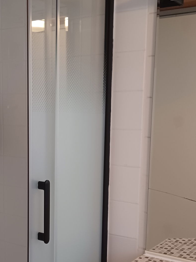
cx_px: 79
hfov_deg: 28.5
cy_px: 183
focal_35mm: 51
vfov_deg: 36.9
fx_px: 385
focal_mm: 4.6
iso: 800
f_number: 1.8
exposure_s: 1/25
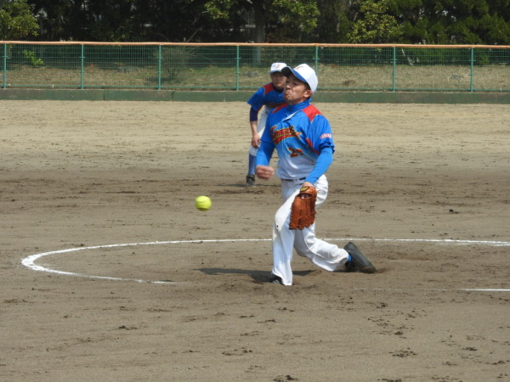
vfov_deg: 7.4
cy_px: 191
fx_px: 2947
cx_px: 255
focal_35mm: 200
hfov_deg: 9.9
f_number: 5.3
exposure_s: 1/640
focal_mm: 35.8
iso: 100
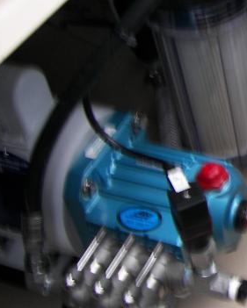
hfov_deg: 18.0
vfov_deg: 23.8
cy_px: 108
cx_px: 318
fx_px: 731
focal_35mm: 80
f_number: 2.8
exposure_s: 1/30
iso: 64
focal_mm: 6
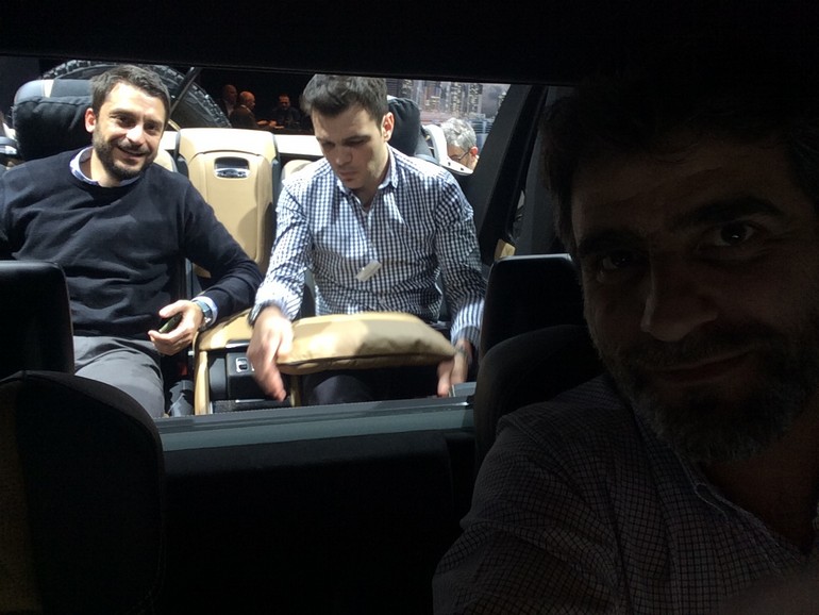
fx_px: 734
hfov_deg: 58.3
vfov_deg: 45.5
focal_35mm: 31
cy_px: 308
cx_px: 410
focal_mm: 2.15
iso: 50
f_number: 2.4
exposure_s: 1/33
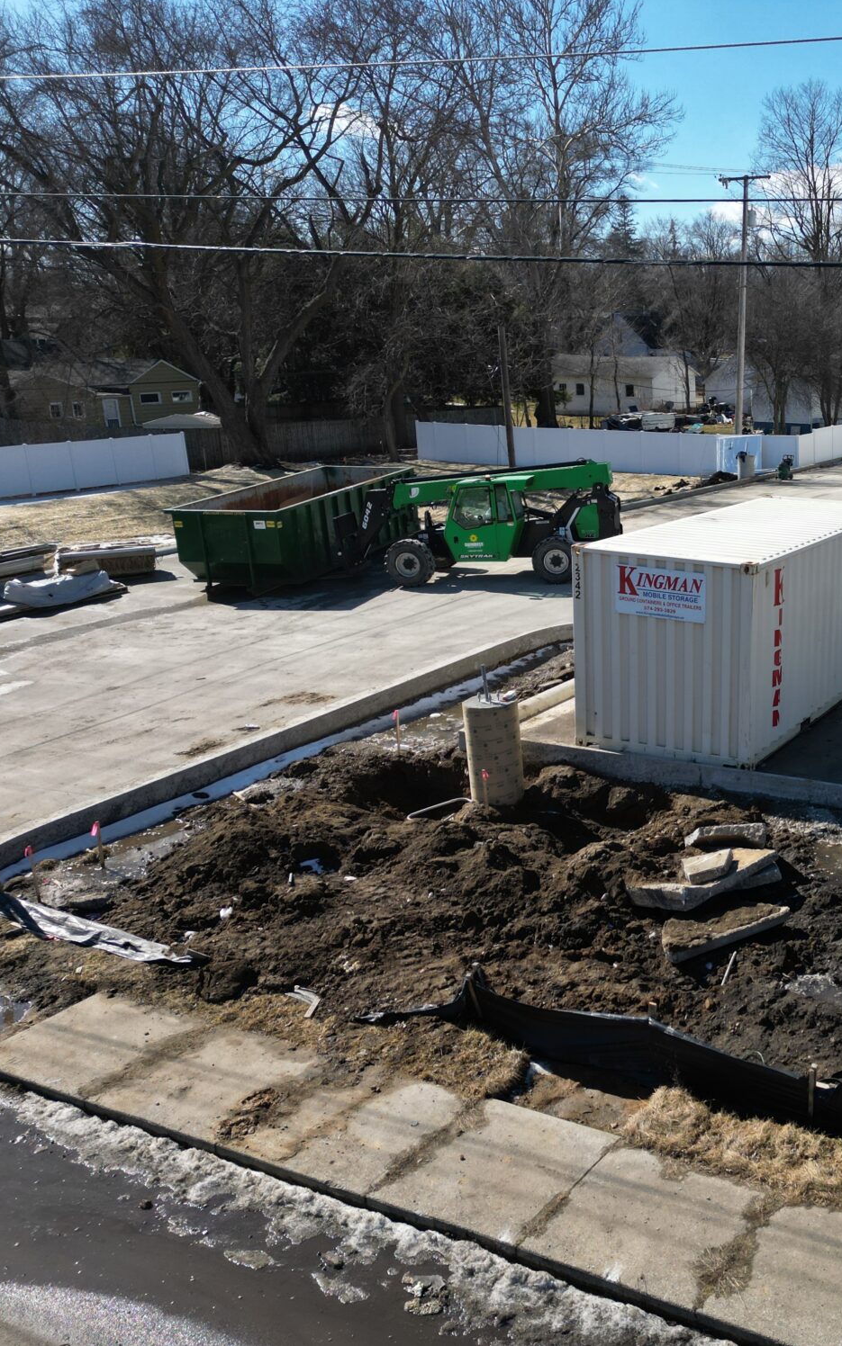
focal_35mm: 34
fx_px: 1248
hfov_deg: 34.6
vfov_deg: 56.7
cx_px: 800
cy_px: 672
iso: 100
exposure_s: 1/40
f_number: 1.7
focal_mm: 6.72
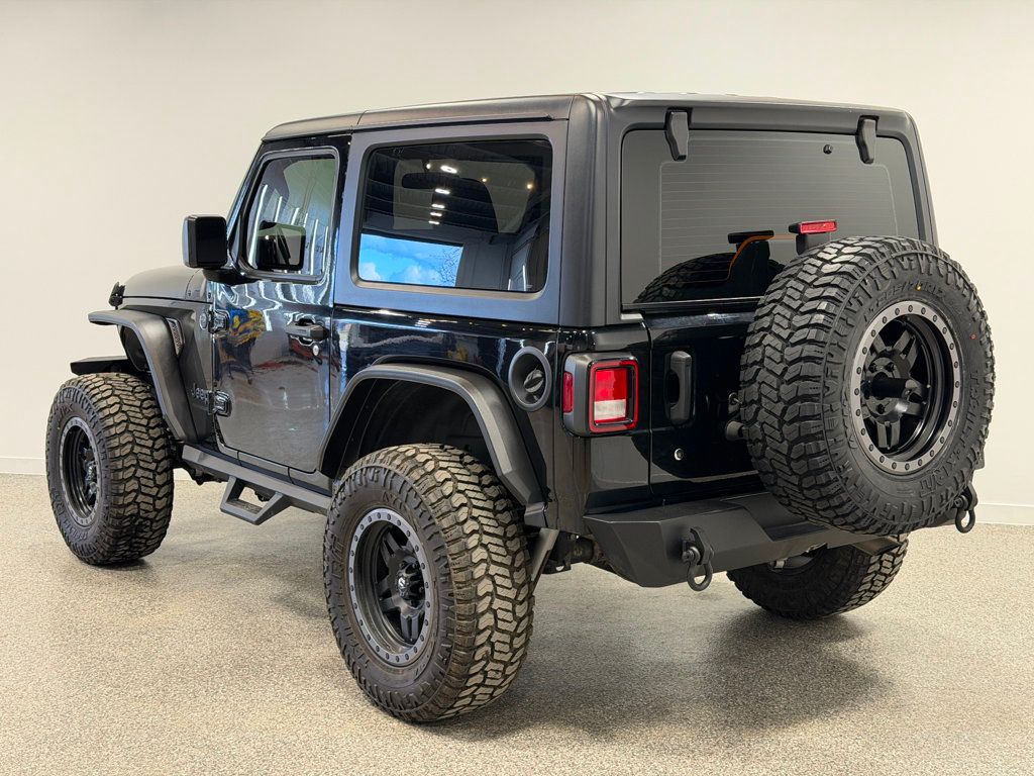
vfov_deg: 30.3
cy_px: 388
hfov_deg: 39.7
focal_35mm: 48
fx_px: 1434
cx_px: 517
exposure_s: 1/120
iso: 100
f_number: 1.78
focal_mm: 6.76
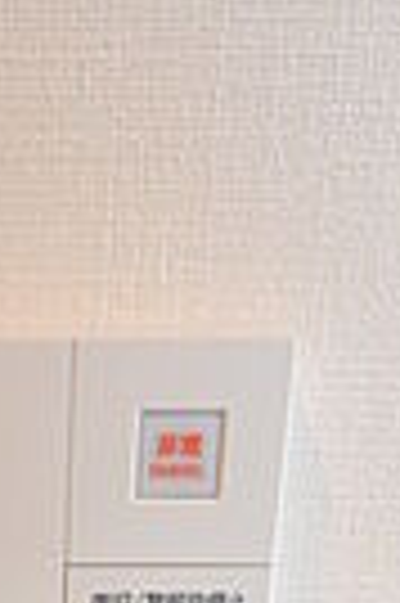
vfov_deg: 26.5
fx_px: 1034
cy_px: 824
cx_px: -36
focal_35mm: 62
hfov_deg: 20.9
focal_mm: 11.5
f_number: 5.6
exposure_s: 1/125
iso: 1600
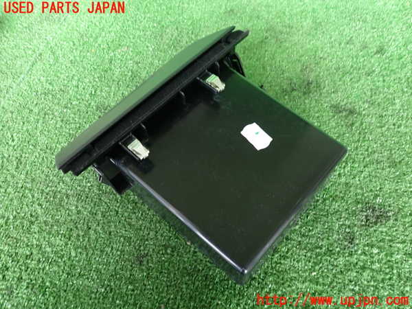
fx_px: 298
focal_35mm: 25
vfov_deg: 54.9
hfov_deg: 69.4
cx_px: 206
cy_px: 154
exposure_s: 1/30
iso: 250
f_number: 2
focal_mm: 4.5
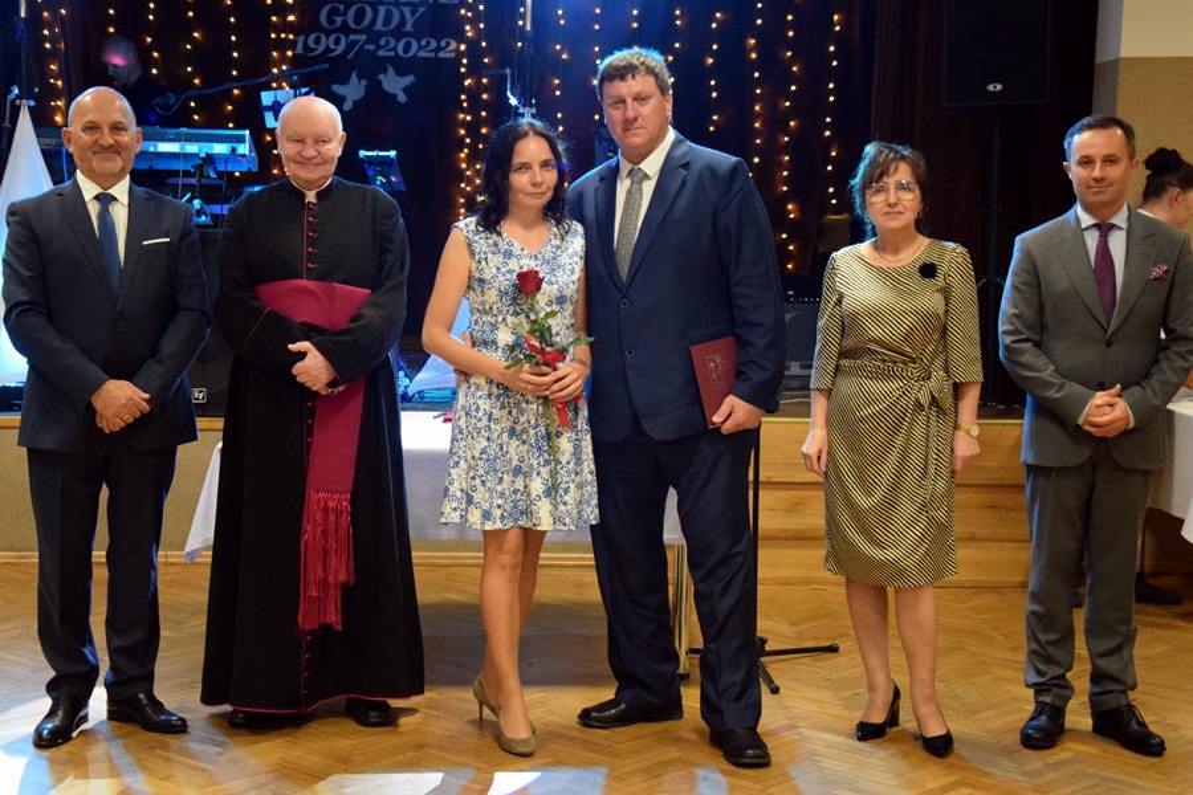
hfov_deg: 37.9
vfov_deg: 25.8
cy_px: 398
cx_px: 596
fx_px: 1740
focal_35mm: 52
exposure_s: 1/100
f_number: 4.5
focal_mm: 35
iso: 5000
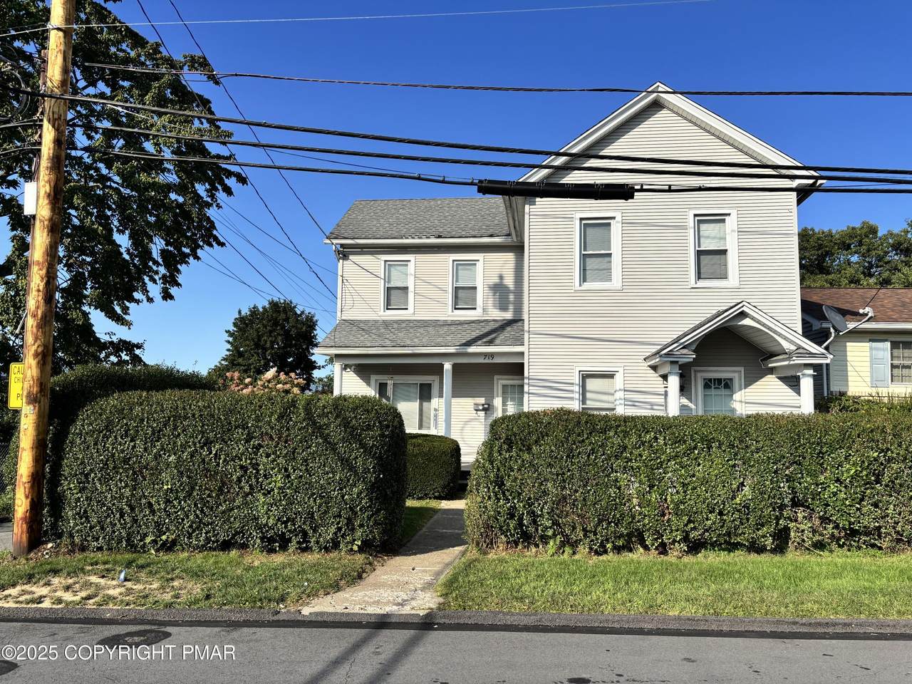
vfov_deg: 53.1
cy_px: 342
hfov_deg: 67.3
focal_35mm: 26
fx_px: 685
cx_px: 456
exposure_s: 1/4082
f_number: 1.6
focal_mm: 5.96
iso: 50
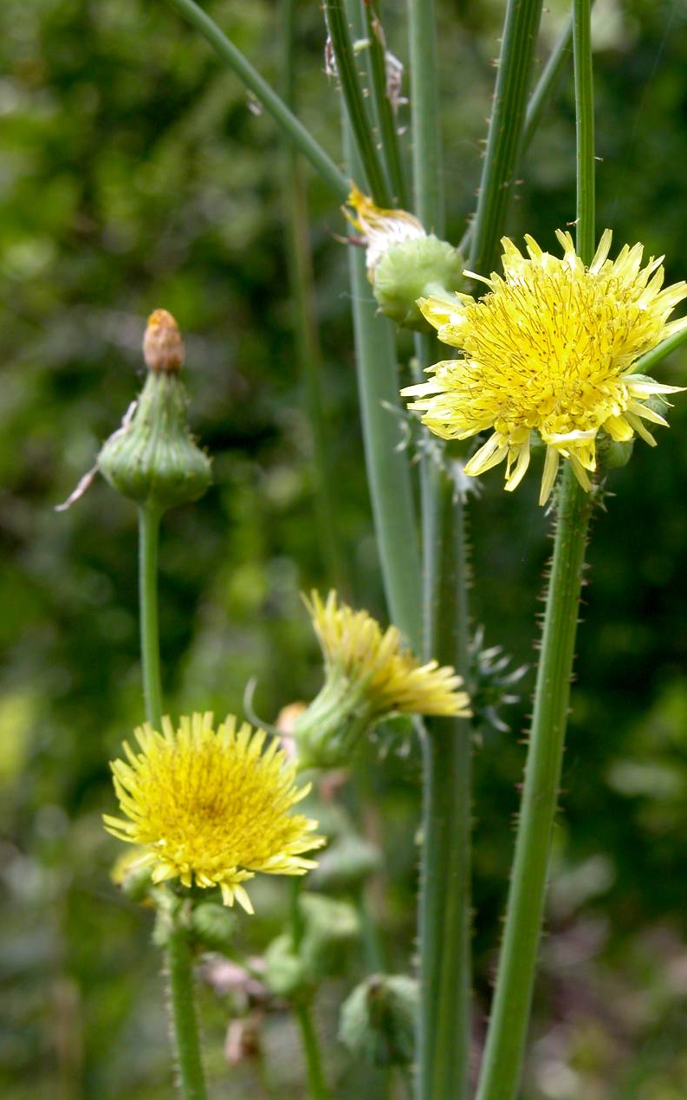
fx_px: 3715
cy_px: 552
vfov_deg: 16.8
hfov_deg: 10.6
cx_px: 375
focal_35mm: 124
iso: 100
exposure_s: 1/40.1
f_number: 6.7
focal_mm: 29.5
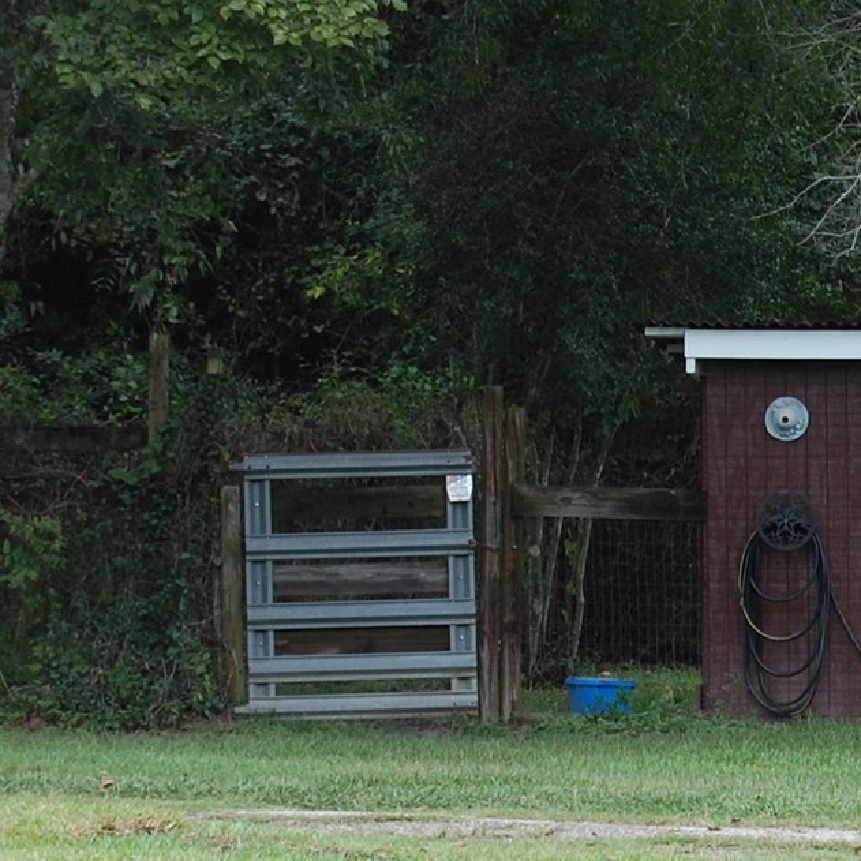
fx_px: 6795
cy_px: 539
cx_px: 1083
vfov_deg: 7.2
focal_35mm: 241
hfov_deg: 7.2
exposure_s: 1/125
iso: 200
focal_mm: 55
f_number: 5.6
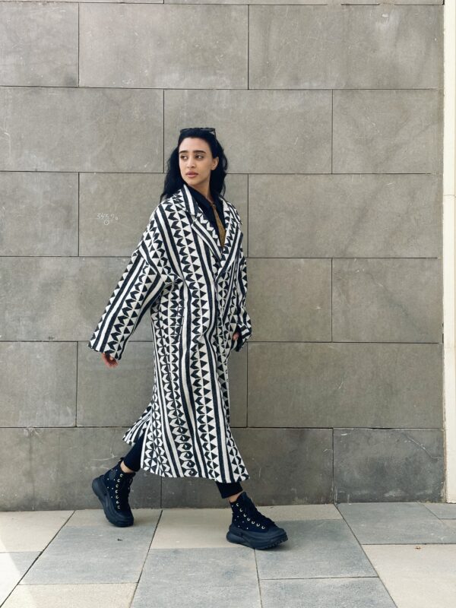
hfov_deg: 30.3
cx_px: 228
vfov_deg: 39.7
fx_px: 843
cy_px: 304
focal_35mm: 48
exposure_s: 1/1041
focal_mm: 6.86
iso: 64
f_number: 1.78
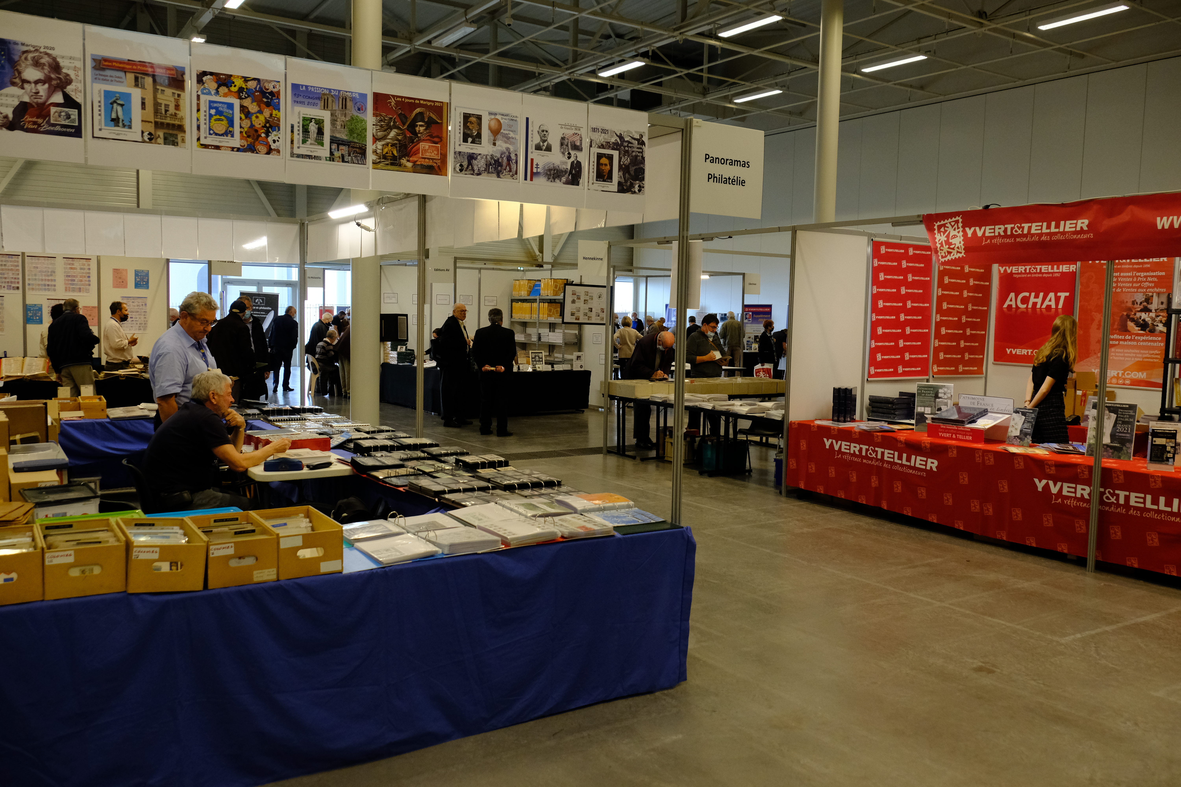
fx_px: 951
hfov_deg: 63.7
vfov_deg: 45.0
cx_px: 590
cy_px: 394
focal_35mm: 29
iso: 1600
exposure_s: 1/105
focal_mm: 19
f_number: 4.5
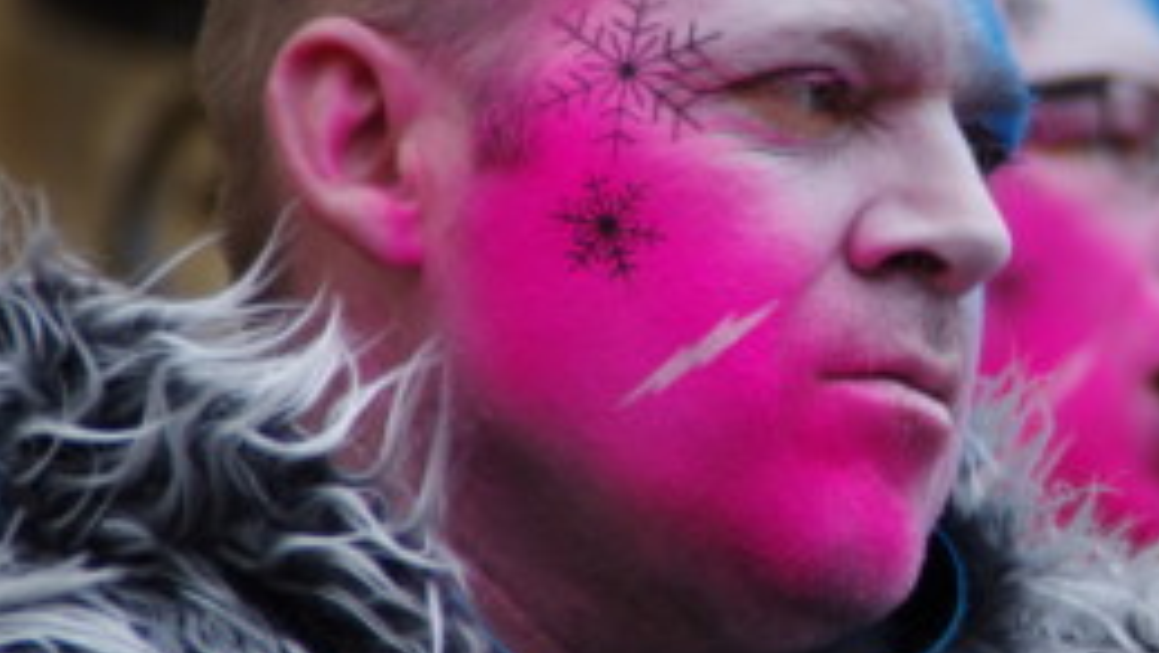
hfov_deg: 3.6
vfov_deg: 2.0
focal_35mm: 606
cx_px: 1038
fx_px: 18633
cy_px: 271
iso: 800
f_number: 6.3
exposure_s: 1/250
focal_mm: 200
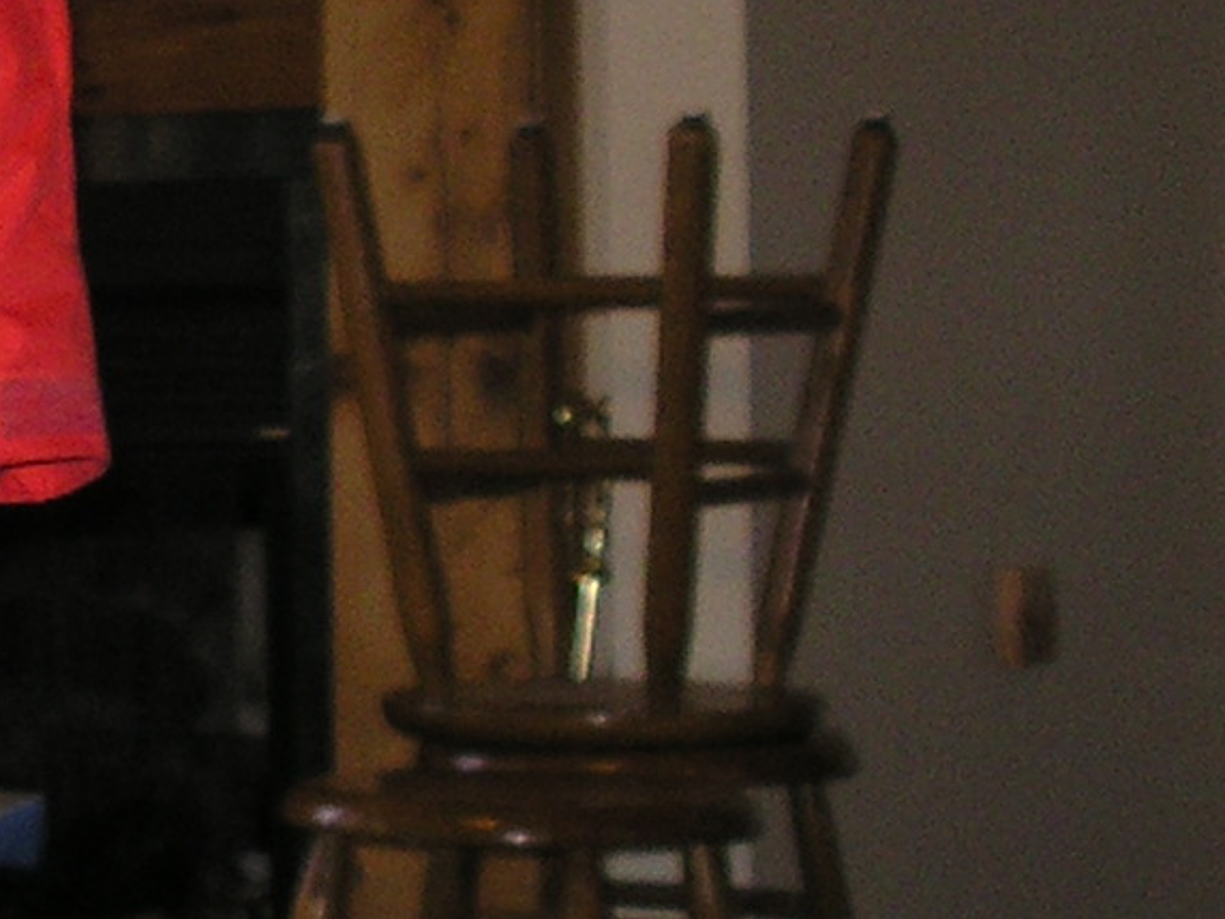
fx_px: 5237
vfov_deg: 10.0
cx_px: -987
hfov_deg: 12.2
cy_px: 426
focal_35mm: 148
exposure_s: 1/40
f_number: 2.8
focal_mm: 7.8
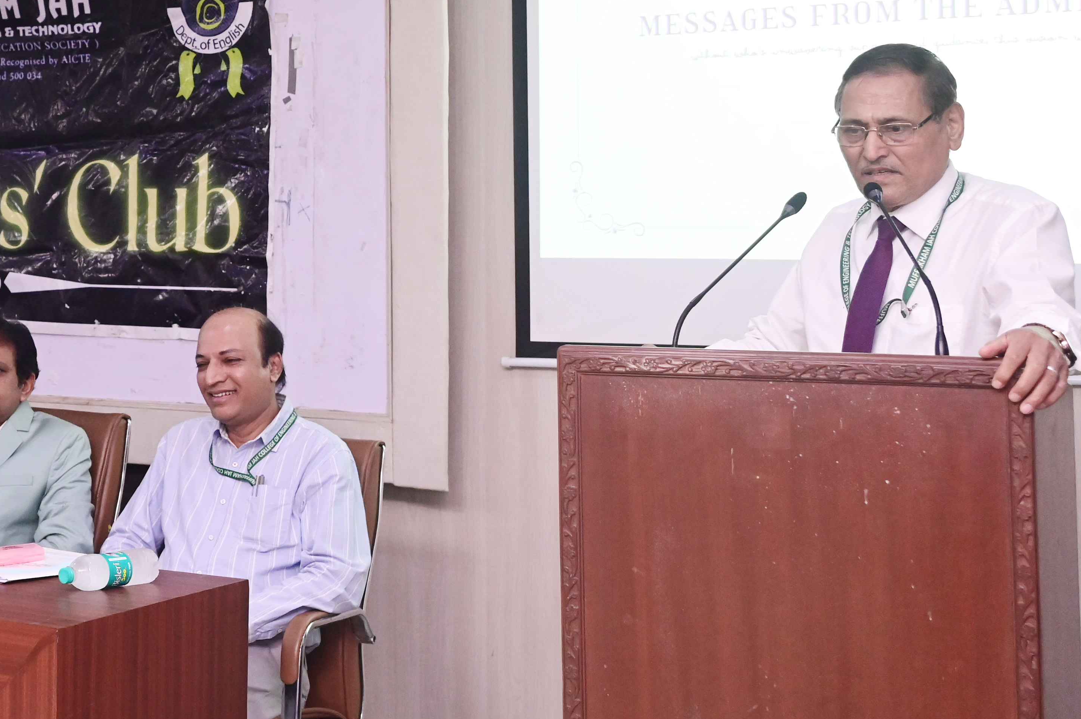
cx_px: 29
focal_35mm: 63
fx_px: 1890
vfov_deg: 21.2
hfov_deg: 30.0
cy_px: 128
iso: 3200
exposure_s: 1/125
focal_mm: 30
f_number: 4
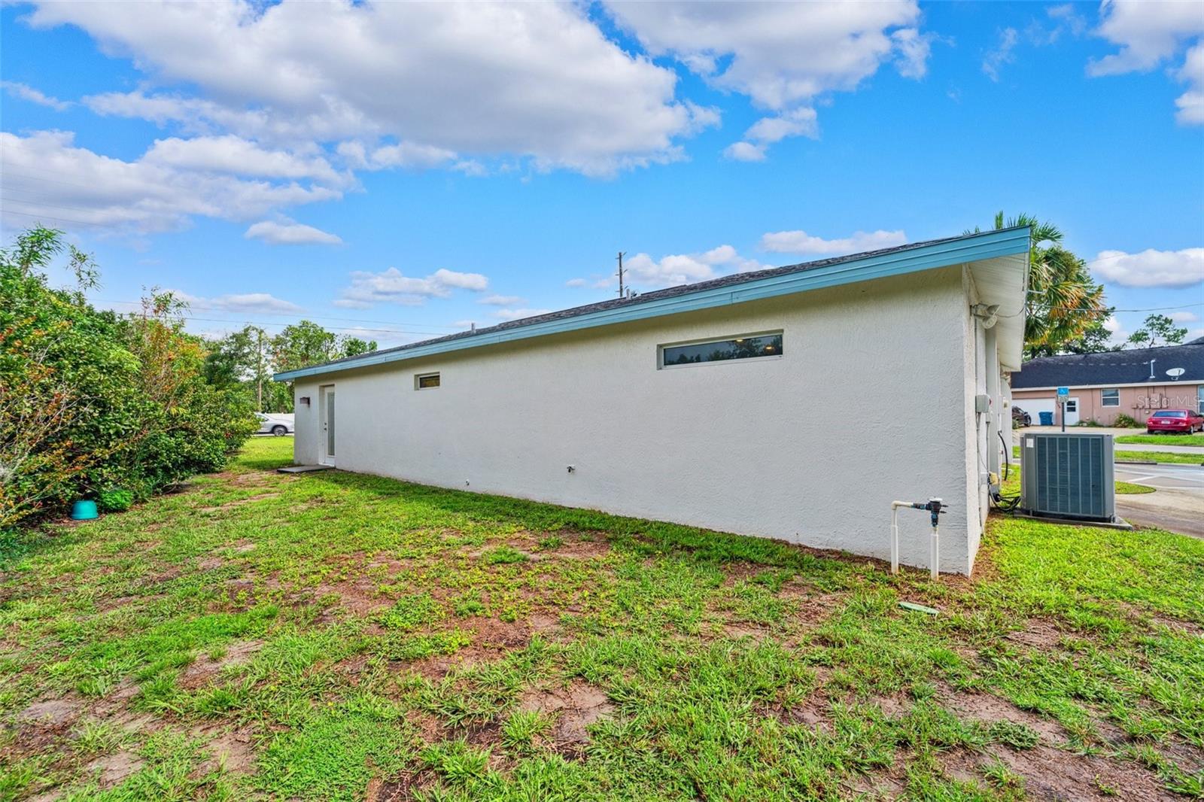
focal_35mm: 14
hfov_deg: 104.3
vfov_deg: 81.2
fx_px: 468
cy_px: 401
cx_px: 602
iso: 100
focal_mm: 14
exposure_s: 1/125
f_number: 5.6
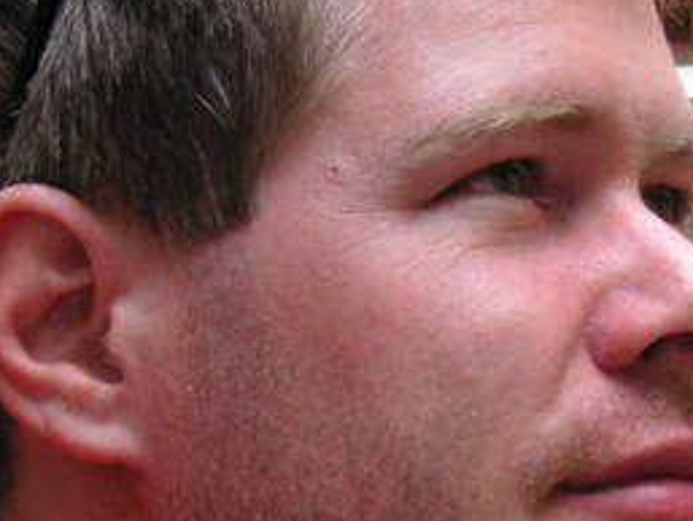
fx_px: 2303
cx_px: 515
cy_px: 491
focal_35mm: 115
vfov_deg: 12.8
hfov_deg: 17.0
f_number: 2.8
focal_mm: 6.1
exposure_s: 1/180
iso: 50
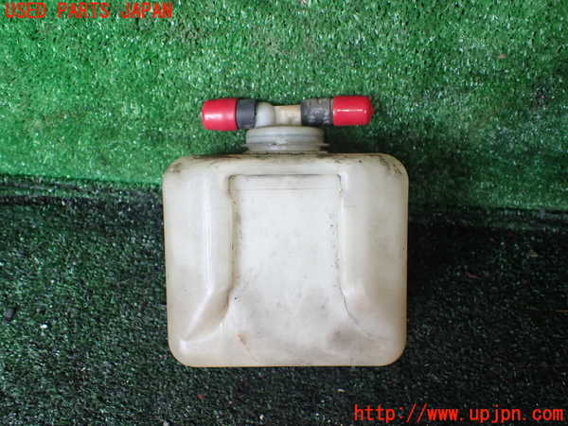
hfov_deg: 60.0
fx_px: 492
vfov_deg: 46.8
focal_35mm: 30
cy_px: 213
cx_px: 284
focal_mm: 5.4
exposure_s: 1/125
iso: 320
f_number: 2.3
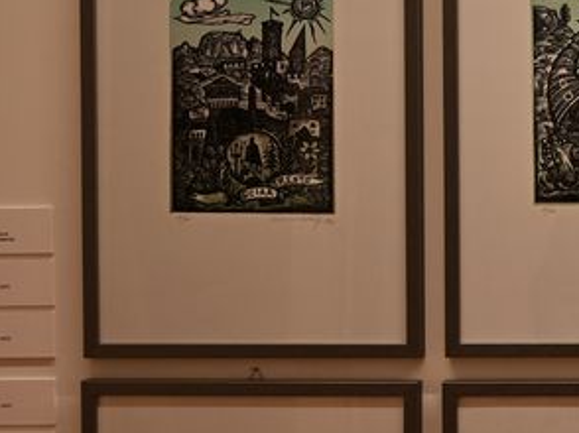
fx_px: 1905
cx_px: 1111
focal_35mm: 114
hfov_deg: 14.6
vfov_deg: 12.9
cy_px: 108
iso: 400
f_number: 4.5
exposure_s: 1/160
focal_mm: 29
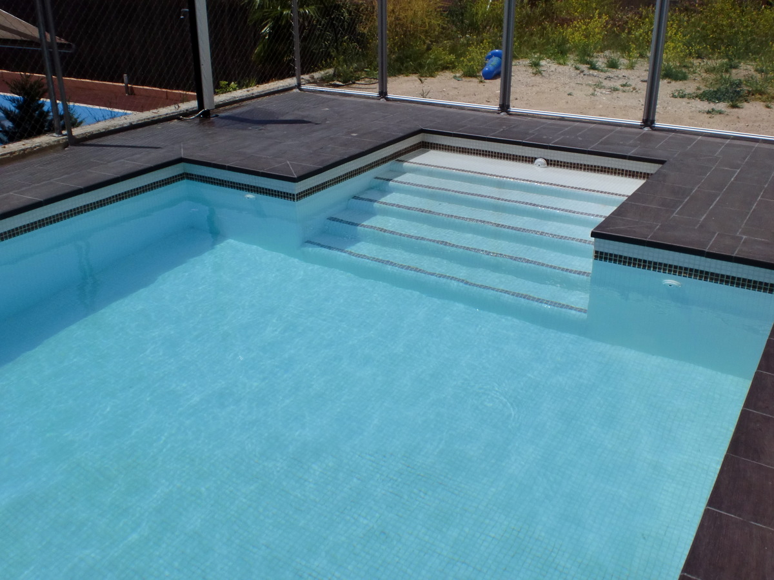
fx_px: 783
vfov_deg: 40.7
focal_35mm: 35
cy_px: 290
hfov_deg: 52.6
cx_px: 387
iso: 64
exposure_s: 1/2000
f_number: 5.6
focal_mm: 6.3
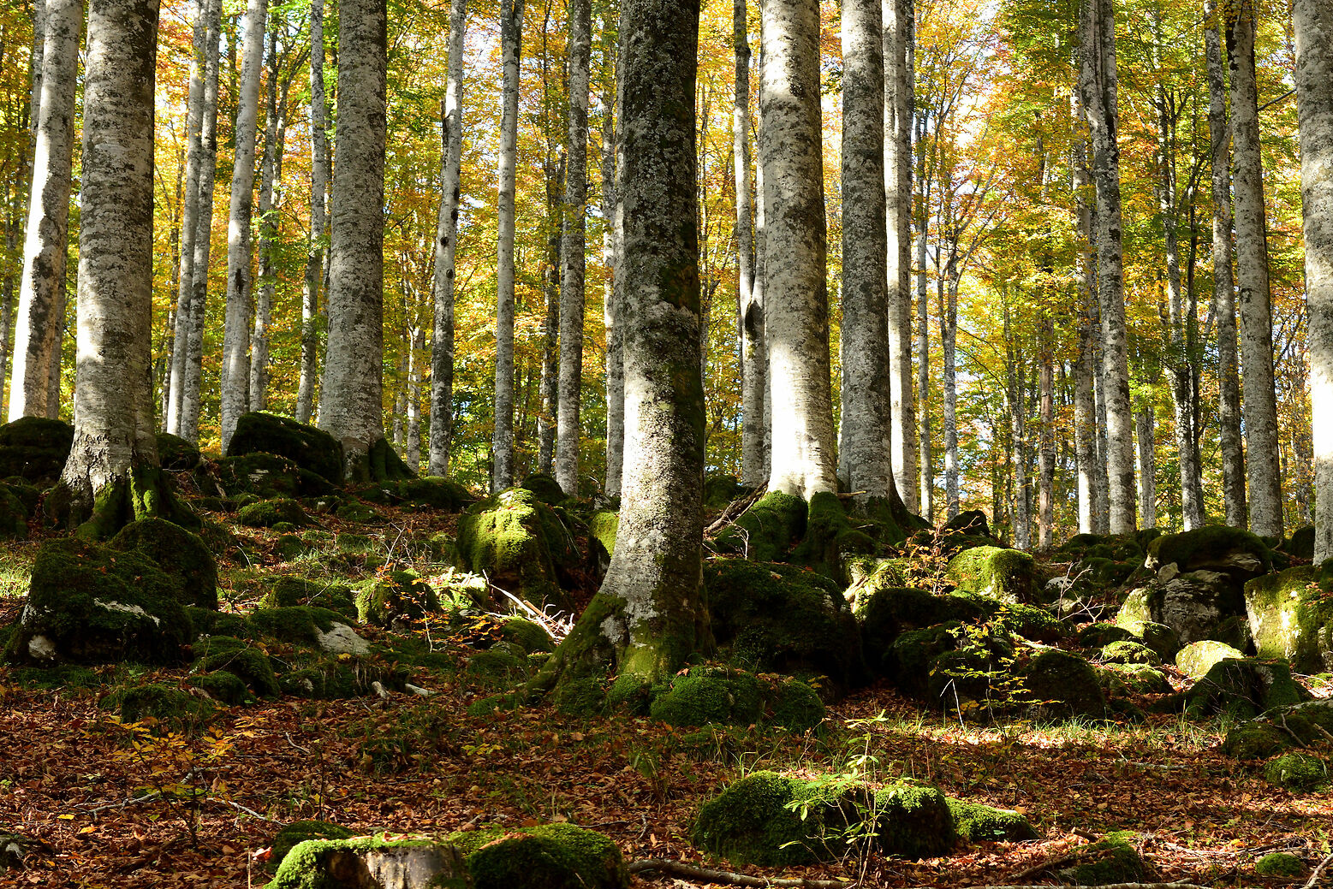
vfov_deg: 18.3
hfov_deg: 27.2
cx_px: 904
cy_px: 661
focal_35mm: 74
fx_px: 2741
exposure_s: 1/50
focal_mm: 48
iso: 720
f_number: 8
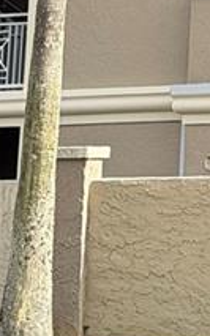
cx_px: 682
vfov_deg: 7.0
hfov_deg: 4.4
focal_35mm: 287
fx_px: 2630
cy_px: -391
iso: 64
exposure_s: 1/3096
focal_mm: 6.76
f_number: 1.78
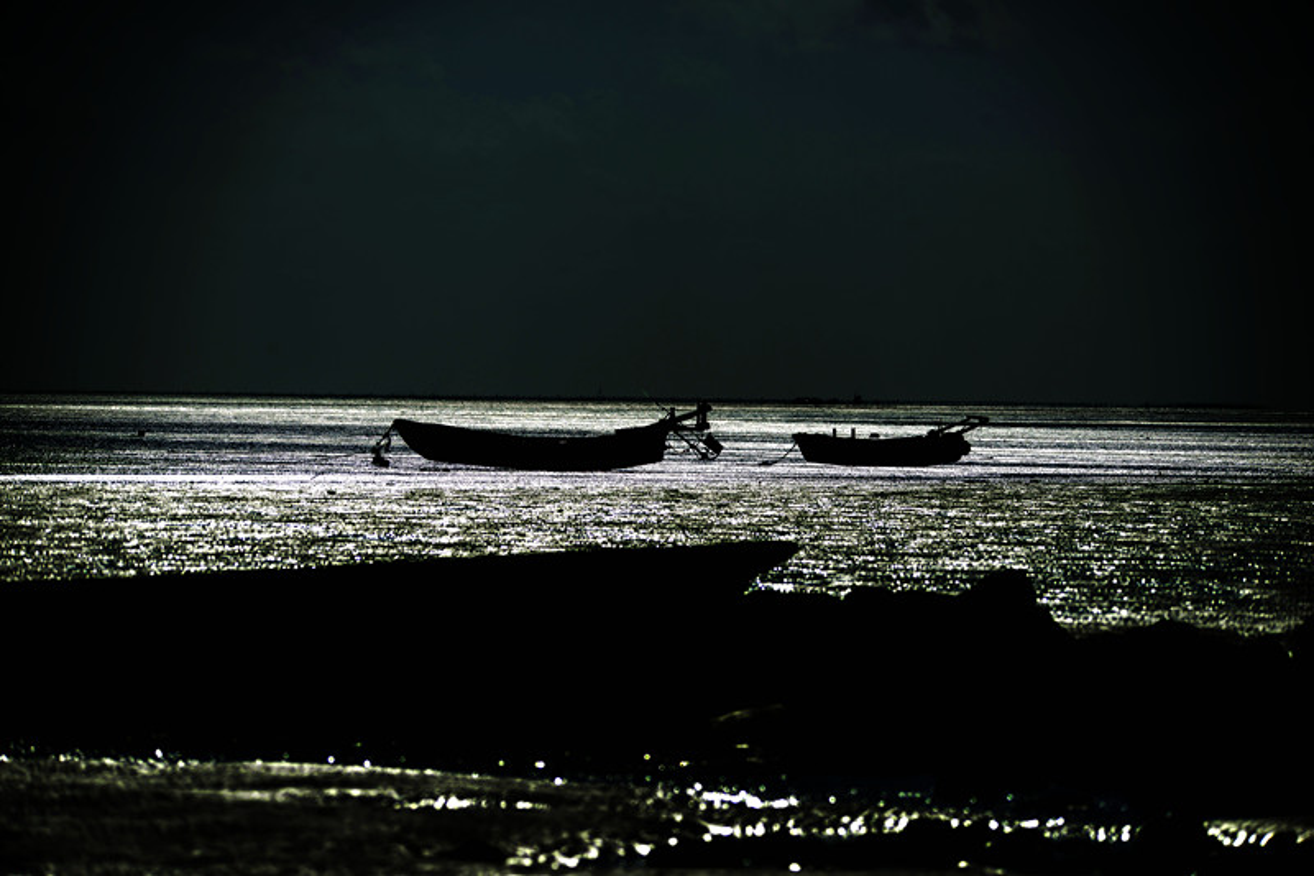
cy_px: 438
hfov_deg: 9.0
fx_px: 8393
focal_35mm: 230
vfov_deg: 6.0
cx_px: 657
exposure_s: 1/1600
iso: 125
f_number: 5.6
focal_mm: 230
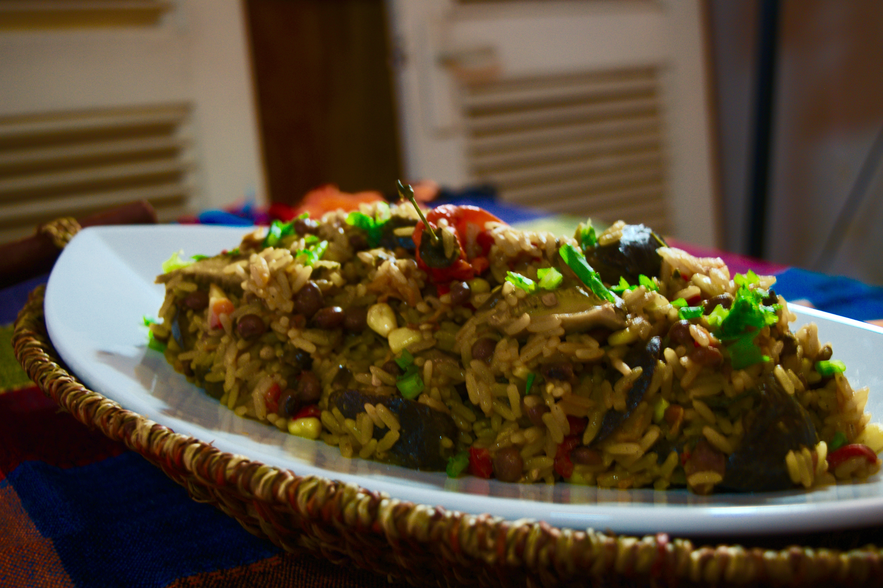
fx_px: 1066
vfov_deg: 30.8
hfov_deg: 45.0
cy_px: 294
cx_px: 442
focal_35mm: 44
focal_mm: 29
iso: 200
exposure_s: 1/6
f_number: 4.2
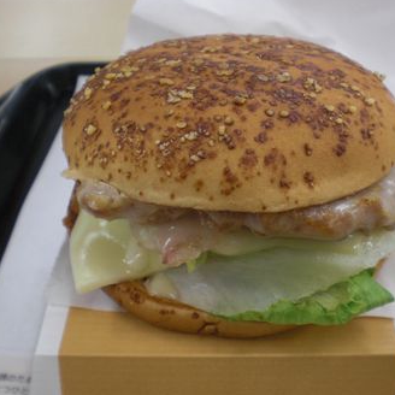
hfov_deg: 36.8
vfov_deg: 36.8
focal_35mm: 46
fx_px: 594
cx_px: 217
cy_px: 196
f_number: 3.1
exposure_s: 1/80
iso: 200
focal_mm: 6.3
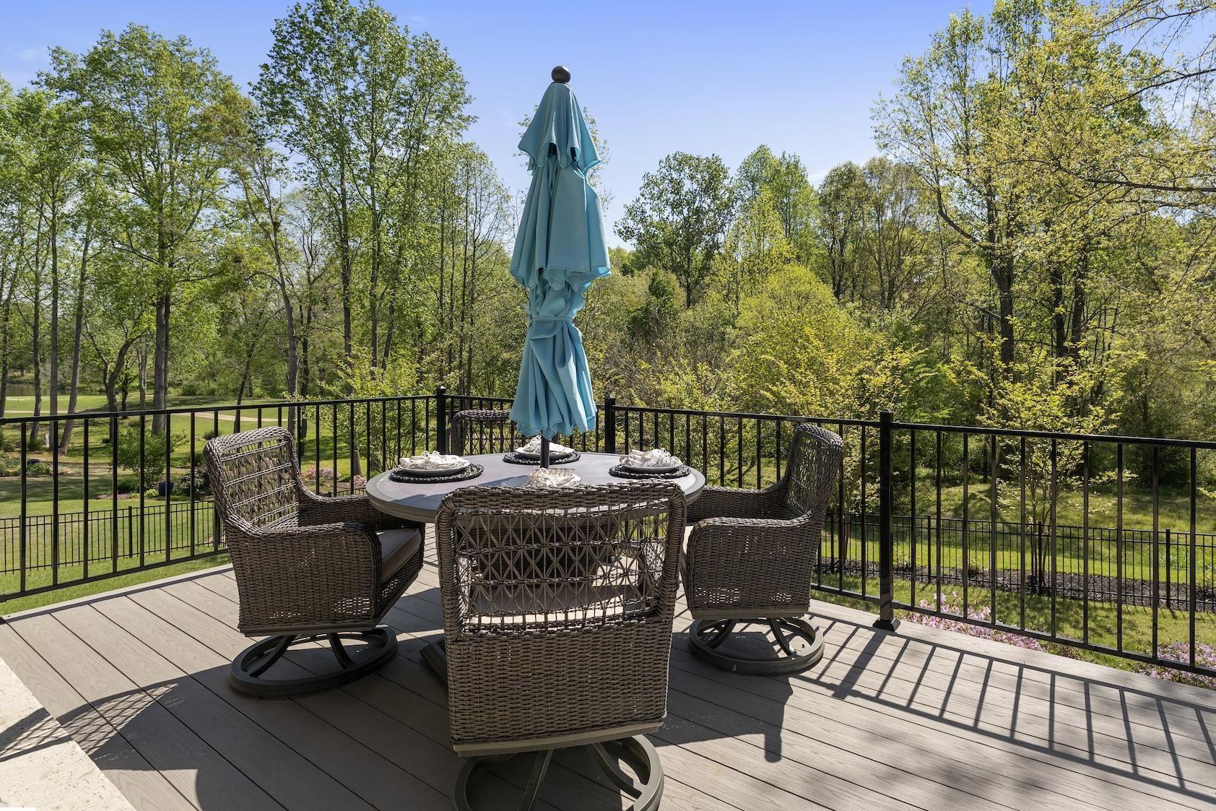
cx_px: 692
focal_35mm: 19
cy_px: 348
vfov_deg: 64.3
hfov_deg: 86.4
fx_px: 642
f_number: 6.3
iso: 400
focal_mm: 16
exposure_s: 1/1000
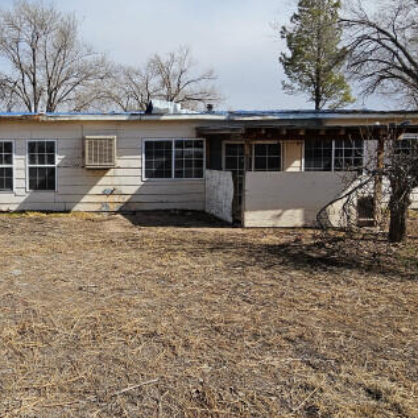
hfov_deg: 52.1
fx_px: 396
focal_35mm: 29
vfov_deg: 55.5
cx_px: 83
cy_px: 183
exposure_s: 1/3354
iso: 50
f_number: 2.2
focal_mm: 2.2
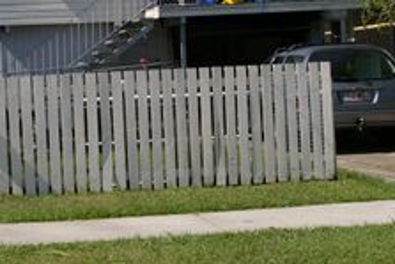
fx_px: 1109
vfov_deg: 13.4
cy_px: 22
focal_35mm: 101
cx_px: 131
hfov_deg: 20.1
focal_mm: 32
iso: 200
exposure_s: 1/350
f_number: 9.5
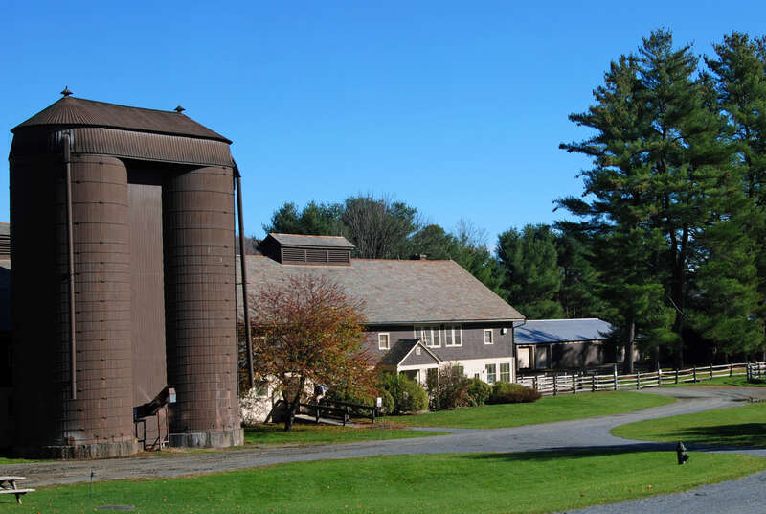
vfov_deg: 23.9
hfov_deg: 35.0
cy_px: 257
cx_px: 383
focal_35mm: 57
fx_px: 1215
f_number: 10
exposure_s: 1/200
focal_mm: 38
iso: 100
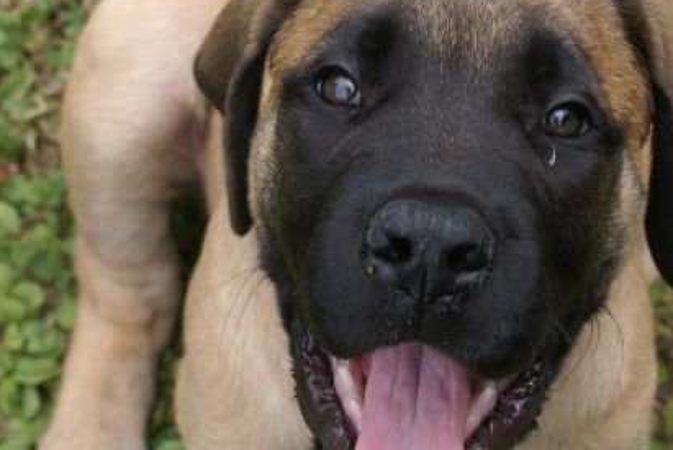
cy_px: 260
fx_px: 2732
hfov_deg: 14.0
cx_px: 414
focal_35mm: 146
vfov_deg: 9.4
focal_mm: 50
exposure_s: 1/100
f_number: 8
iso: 100
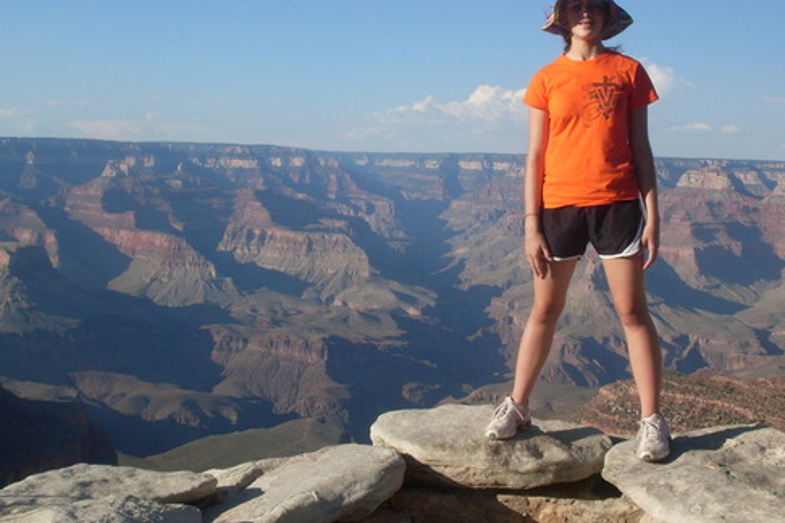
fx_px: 1134
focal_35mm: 52
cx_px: 384
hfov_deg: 38.2
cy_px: 163
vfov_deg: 25.8
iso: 80
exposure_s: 1/250
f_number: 8.4
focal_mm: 6.3
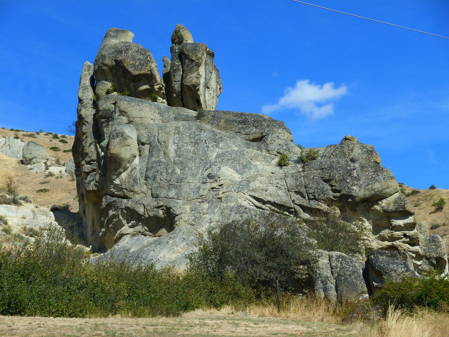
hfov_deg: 24.1
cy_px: 168
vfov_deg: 18.2
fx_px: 1051
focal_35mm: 81
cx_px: 224
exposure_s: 1/320
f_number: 5
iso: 80
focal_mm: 14.5
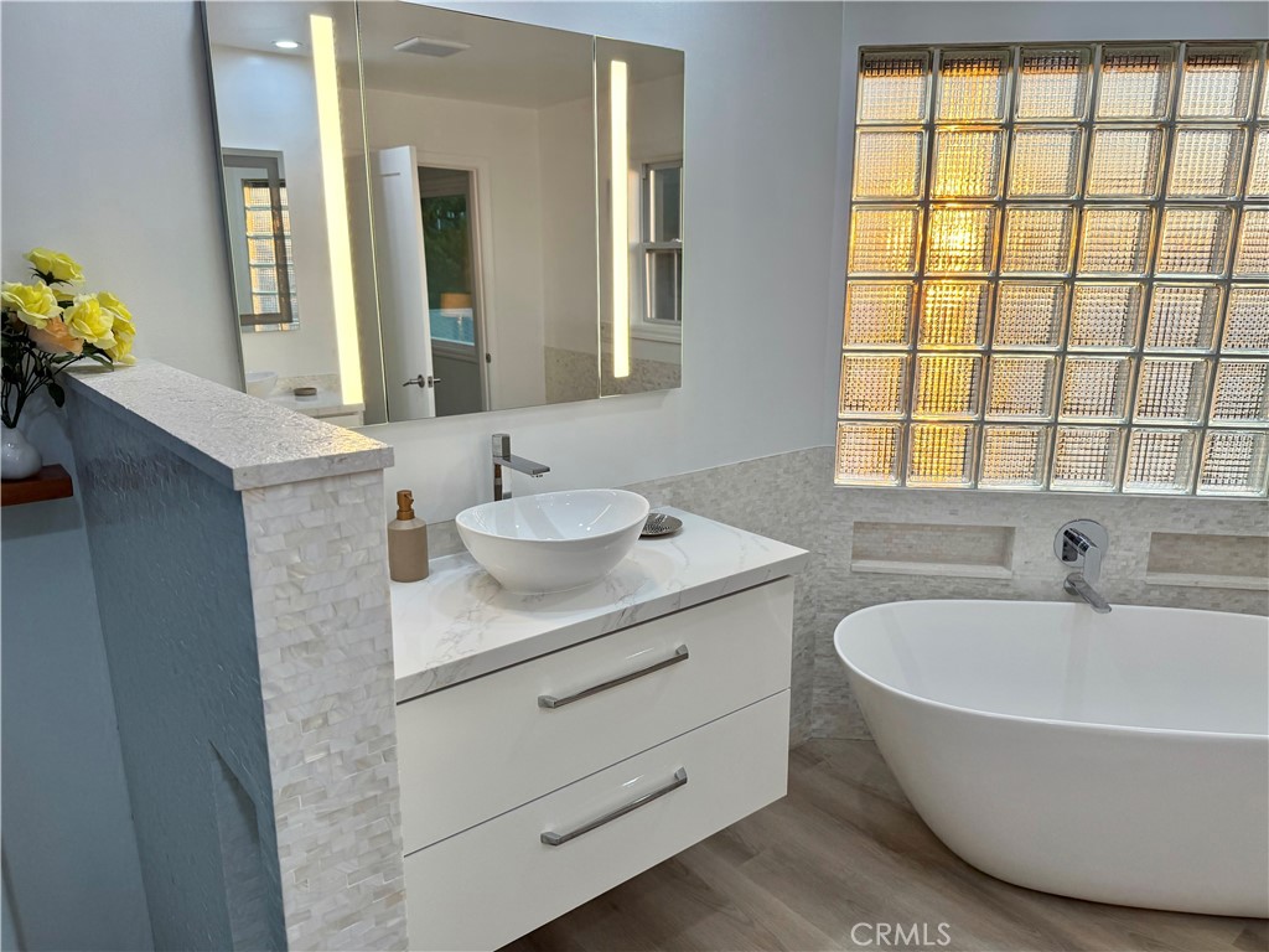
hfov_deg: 71.6
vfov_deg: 56.8
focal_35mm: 24
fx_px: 880
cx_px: 634
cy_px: 476
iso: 100
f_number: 1.78
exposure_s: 1/464
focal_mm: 6.76
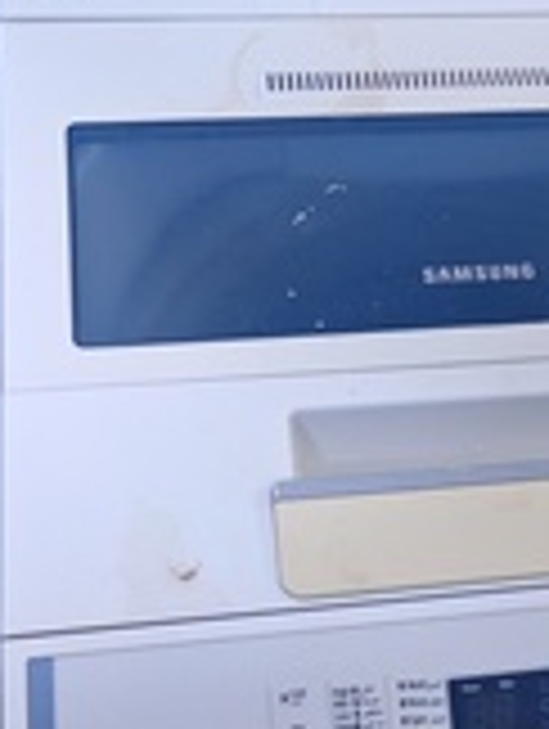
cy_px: 425
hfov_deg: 18.8
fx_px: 1603
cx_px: 578
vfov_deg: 25.6
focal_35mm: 76
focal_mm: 6.67
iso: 1000
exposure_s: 1/30
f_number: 1.9
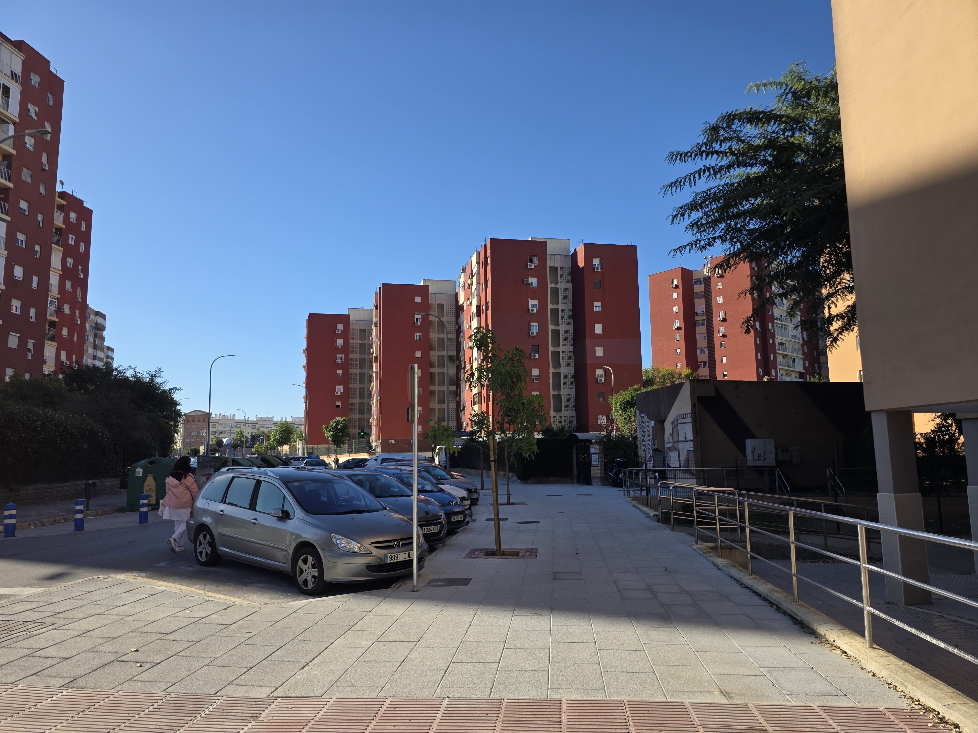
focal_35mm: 23
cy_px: 366
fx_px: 650
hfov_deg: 73.9
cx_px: 489
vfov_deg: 58.9
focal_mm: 6.3
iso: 40
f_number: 1.7
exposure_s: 1/2216
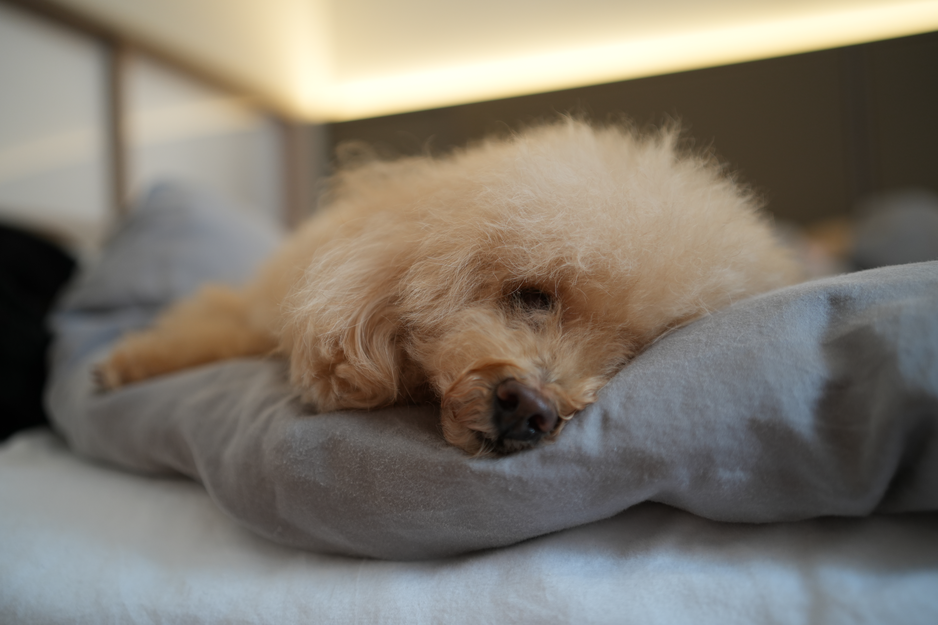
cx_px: 469
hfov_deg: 54.4
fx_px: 912
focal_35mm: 35
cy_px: 312
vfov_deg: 37.9
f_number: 2.2
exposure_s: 1/40
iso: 400
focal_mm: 35
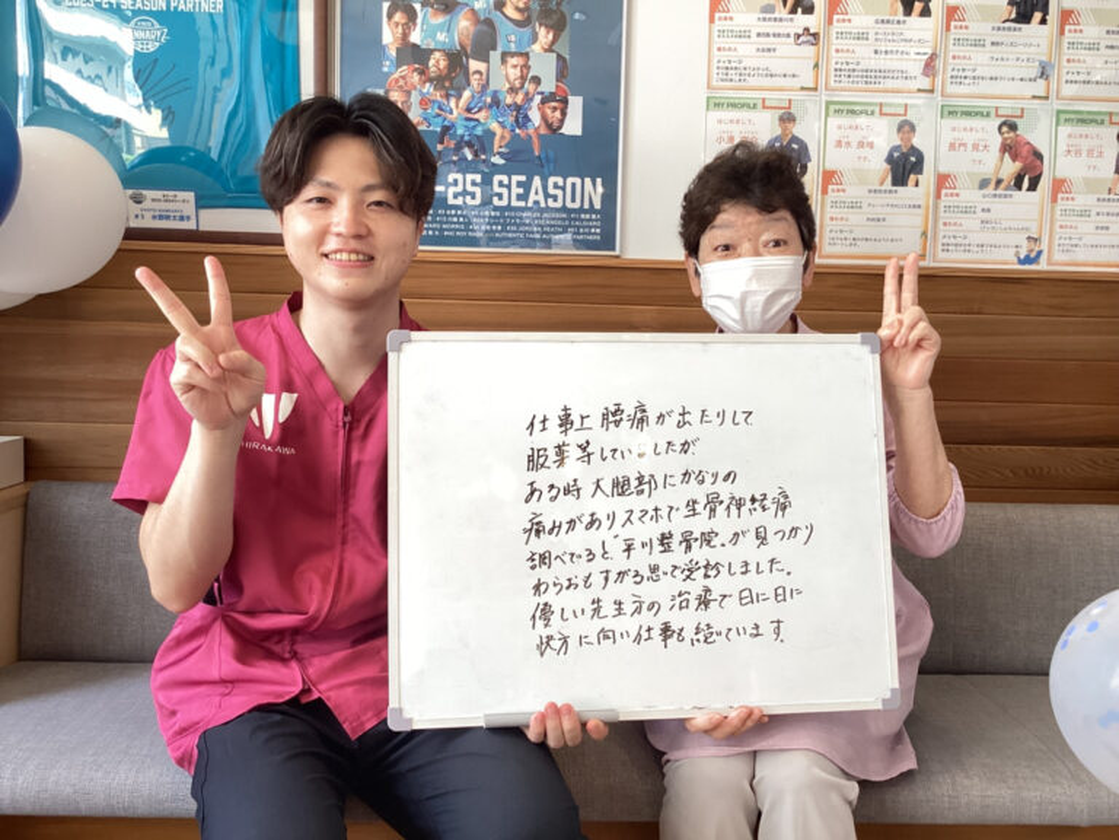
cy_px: 420
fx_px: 1002
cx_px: 560
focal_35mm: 31
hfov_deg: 58.4
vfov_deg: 45.4
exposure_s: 1/60
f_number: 2.4
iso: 125
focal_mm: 3.3
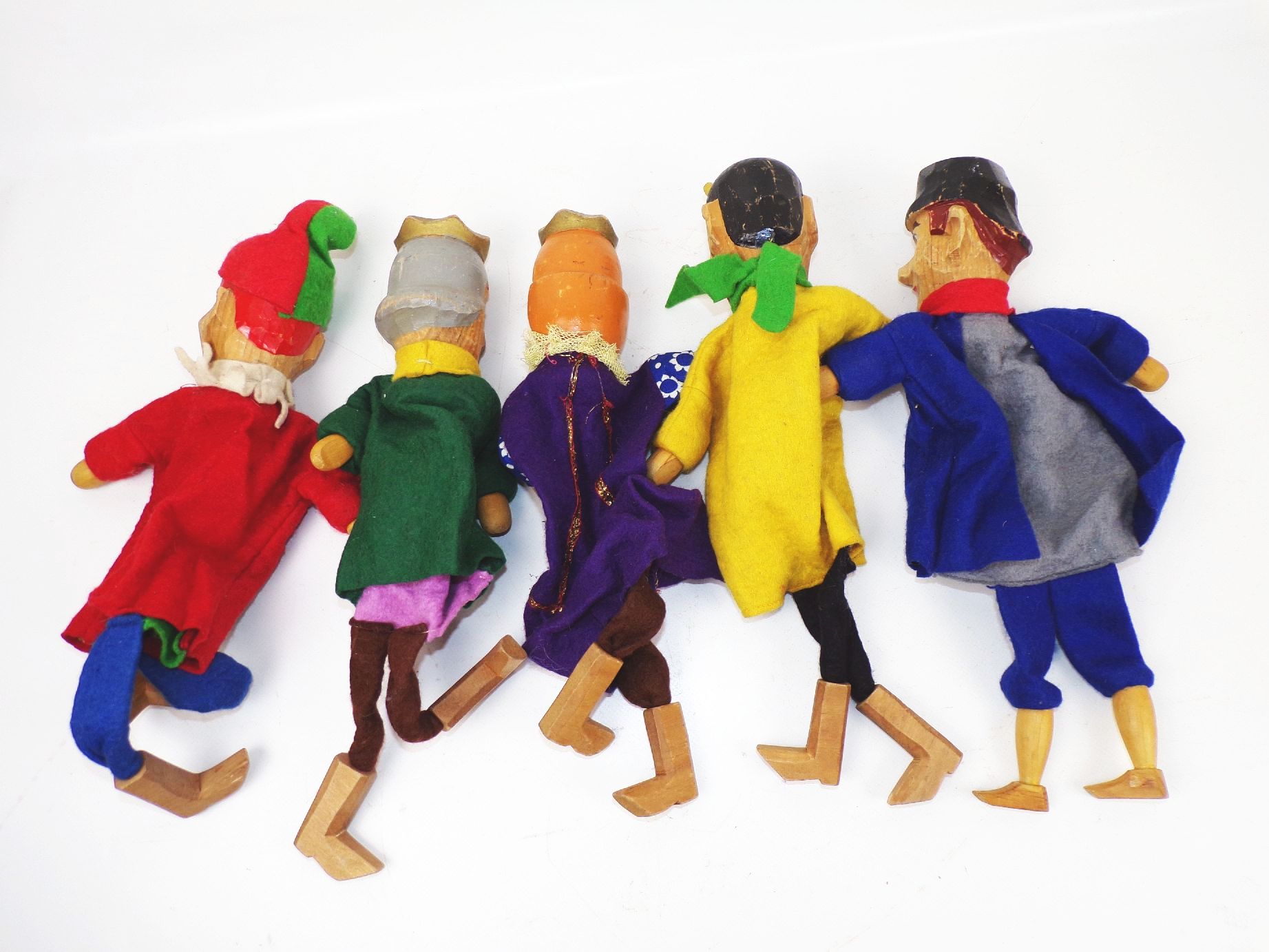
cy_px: 476
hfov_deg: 71.6
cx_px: 634
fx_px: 880
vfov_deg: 56.8
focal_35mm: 24
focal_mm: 4.3
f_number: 3
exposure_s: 1/50
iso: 80
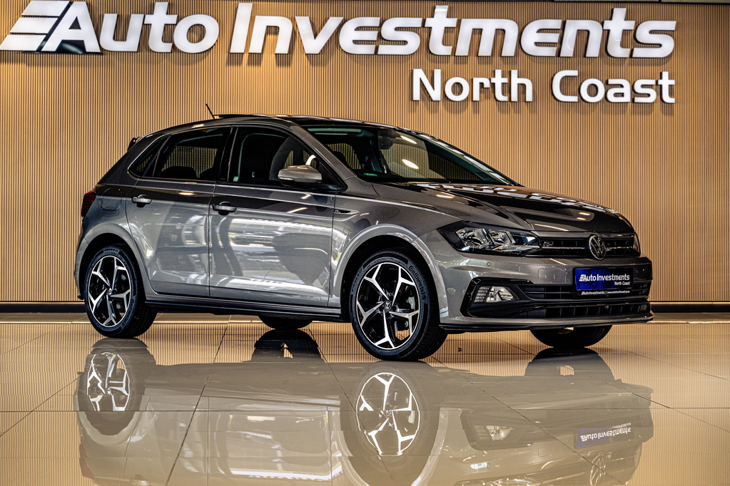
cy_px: 243
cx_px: 365
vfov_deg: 18.2
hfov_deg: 27.0
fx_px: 1521
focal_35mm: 75
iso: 500
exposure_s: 1/200
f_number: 5
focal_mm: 75
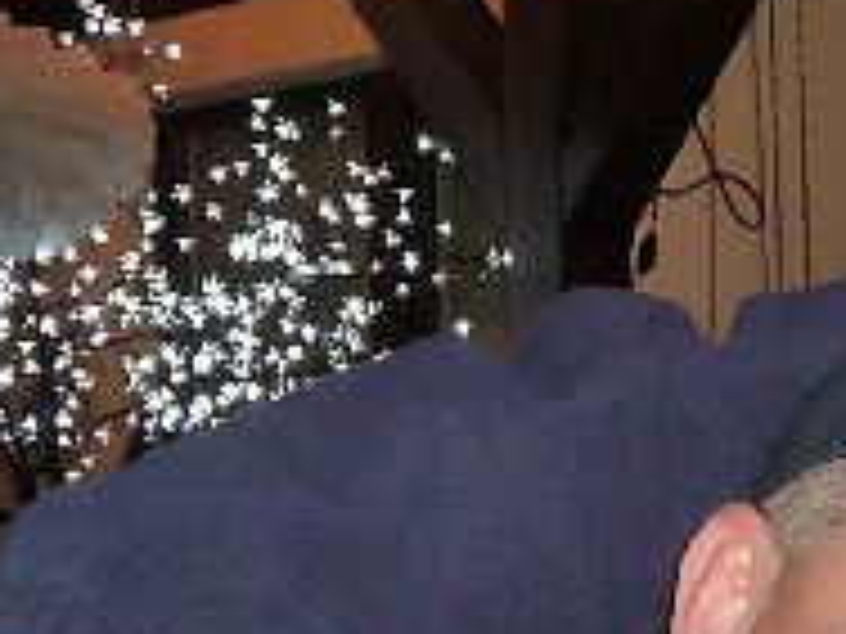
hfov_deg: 10.2
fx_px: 4472
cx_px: 1476
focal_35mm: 183
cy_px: 670
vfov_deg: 8.1
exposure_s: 1/30
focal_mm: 7.1
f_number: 4
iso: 320
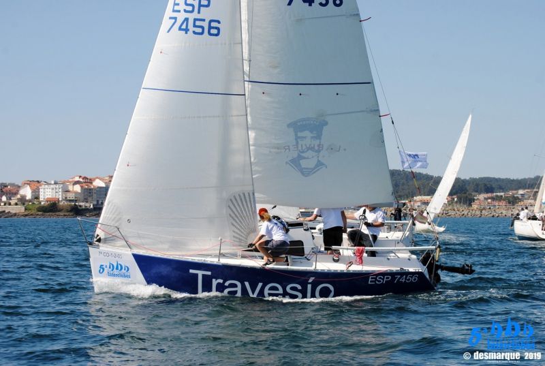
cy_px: 183
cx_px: 272
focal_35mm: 82
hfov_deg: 24.6
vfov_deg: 16.6
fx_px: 1252
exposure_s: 1/250
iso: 100
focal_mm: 55
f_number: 8
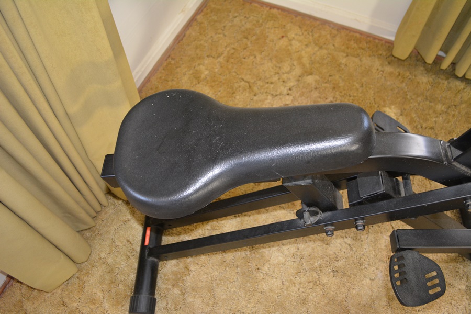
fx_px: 392
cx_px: 236
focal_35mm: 30
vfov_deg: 43.6
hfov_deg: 61.9
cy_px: 157
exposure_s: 1/60
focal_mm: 20
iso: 1800
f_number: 3.8
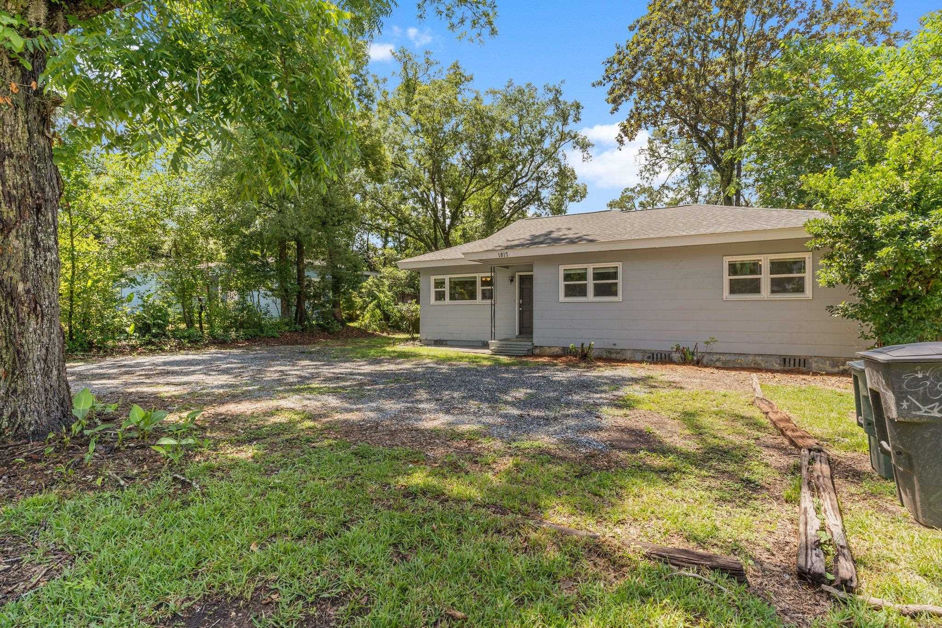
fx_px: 445
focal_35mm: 17
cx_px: 471
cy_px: 314
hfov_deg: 93.3
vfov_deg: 70.4
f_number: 9
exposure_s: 1/40
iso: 100
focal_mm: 17
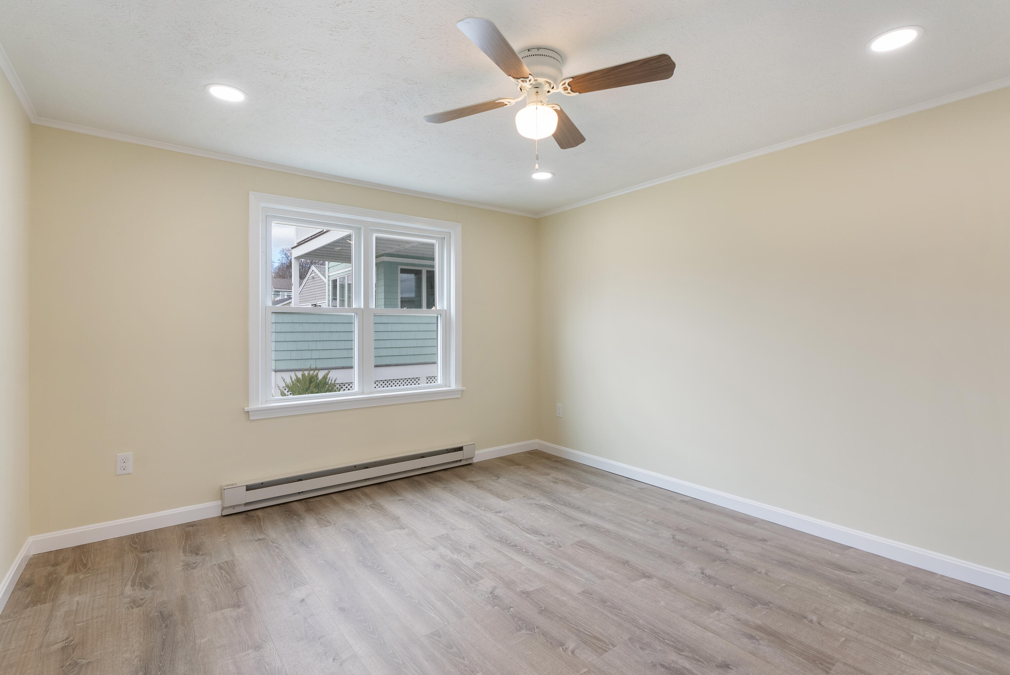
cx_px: 505
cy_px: 338
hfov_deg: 96.7
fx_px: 449
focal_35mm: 16
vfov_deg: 73.8
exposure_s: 1/15
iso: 320
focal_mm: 16
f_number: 7.1
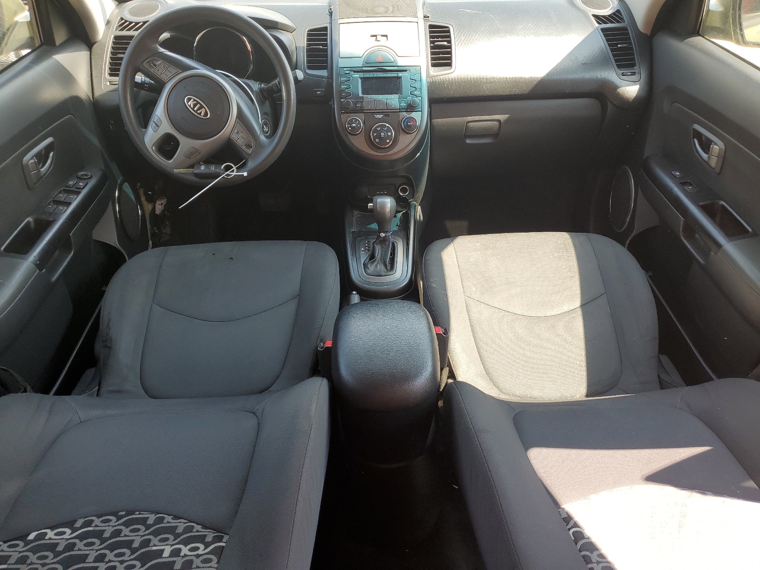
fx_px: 571
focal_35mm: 26
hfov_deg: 67.3
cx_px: 380
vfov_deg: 53.1
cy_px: 285
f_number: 1.5
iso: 50
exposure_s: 1/227
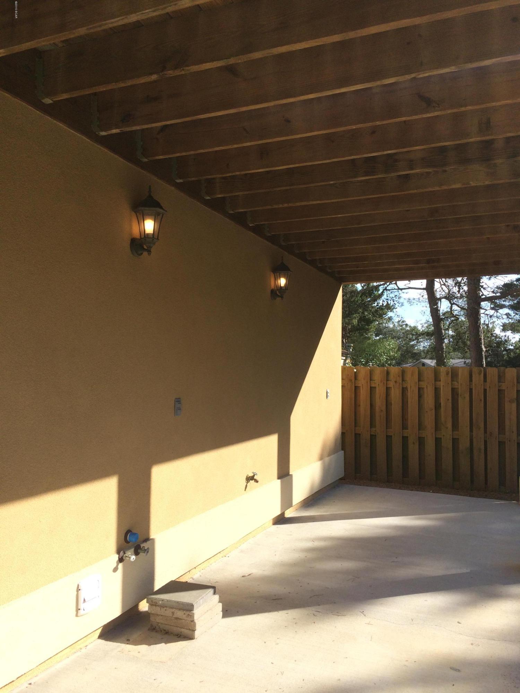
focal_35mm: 29
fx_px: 581
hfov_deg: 48.2
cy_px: 346
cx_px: 260
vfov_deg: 61.7
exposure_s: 1/1282
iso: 32
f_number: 2.2
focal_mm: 4.15
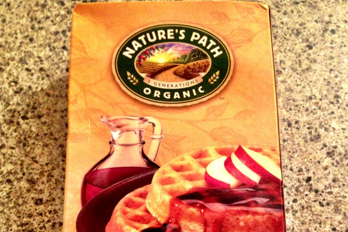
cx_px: 173
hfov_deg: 40.3
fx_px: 474
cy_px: 215
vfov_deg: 26.5
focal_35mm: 49
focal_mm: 4.28
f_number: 2.4
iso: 400
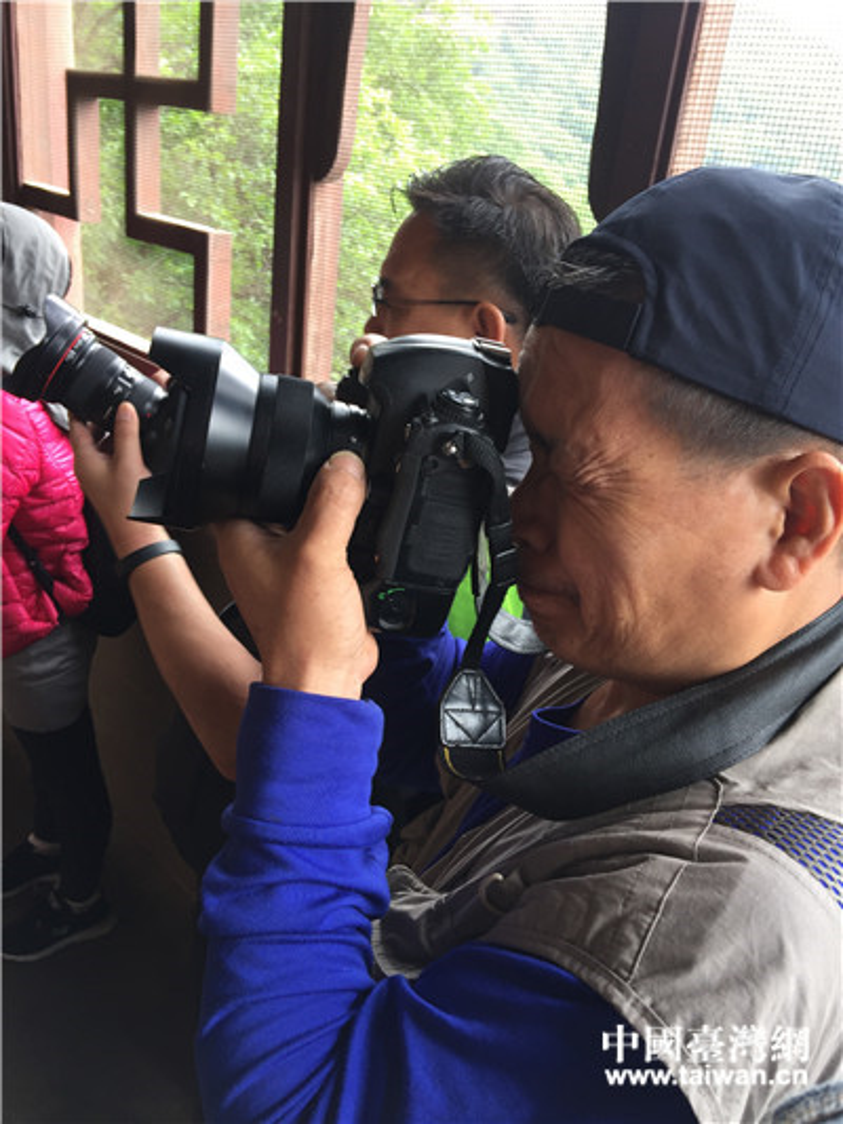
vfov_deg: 61.6
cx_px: 422
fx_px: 941
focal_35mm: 29
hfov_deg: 48.2
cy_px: 562
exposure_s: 1/50
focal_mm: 4.15
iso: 40
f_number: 2.2
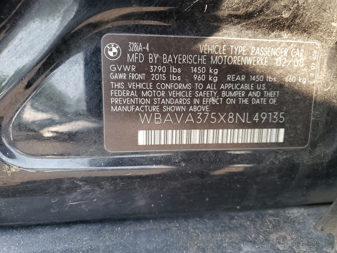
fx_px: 253
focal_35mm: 26
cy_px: 126
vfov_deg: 53.1
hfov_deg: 67.3
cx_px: 168
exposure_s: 1/120
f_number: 1.5
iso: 64
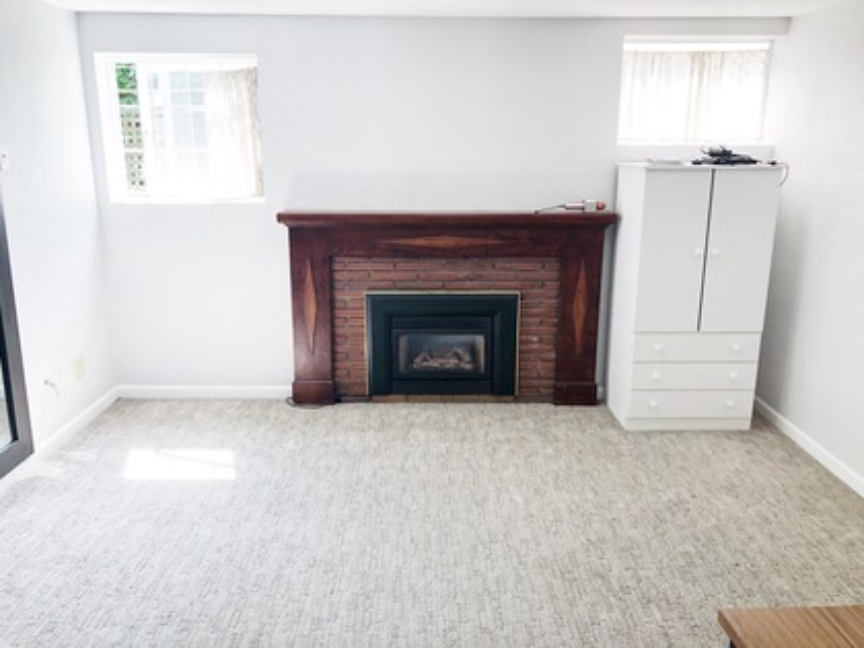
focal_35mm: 28
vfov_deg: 49.7
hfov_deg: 63.4
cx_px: 432
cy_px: 324
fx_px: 699
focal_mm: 3.99
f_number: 1.8
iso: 64
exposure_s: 1/120
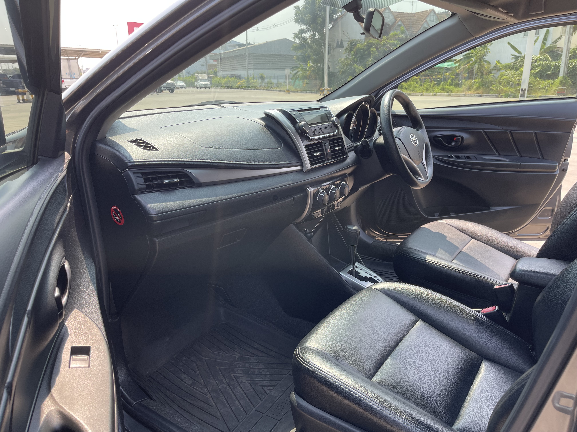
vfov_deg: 54.9
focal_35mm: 25
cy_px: 216
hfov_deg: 69.4
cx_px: 288
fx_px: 417
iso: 32
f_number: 1.6
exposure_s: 1/367
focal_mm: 5.1
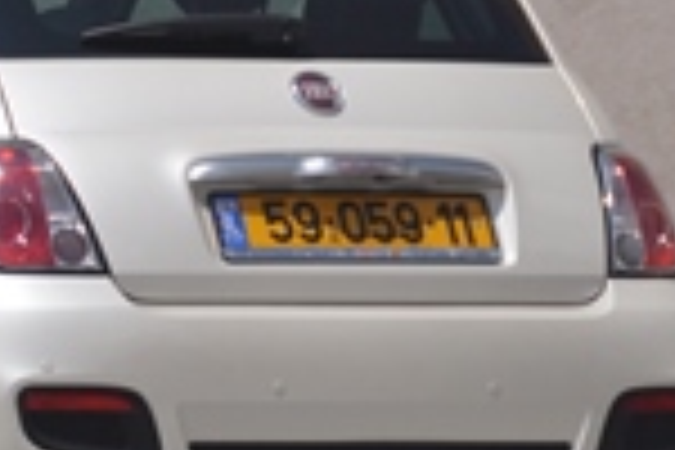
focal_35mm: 584
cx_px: -194
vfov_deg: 2.4
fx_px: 10949
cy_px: 110
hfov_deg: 3.5
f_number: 5.6
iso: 250
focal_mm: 112
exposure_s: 1/3200
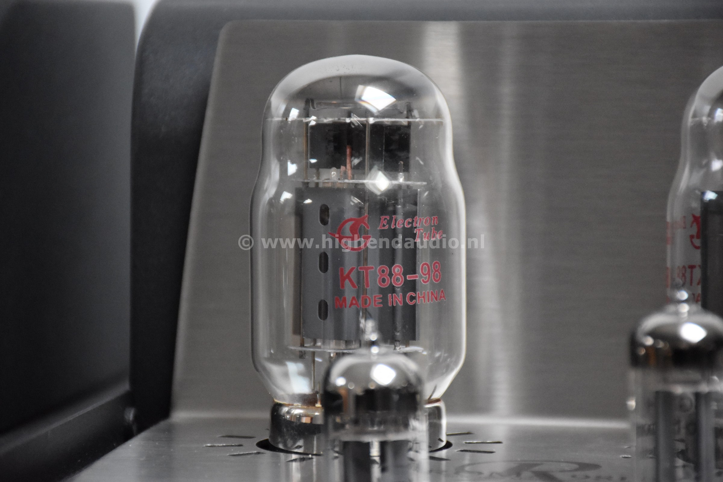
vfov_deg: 6.5
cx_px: 362
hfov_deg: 9.8
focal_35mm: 210
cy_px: 241
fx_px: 4217
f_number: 5.6
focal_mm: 140
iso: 5000
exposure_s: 1/125
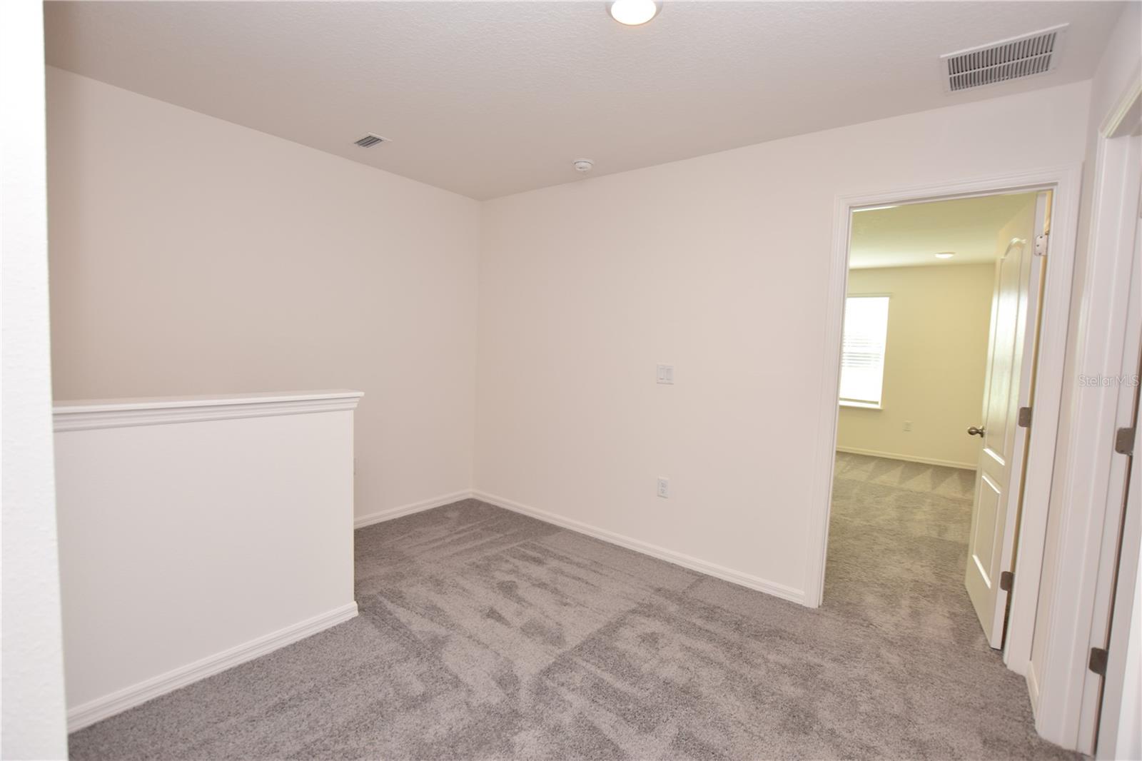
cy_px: 380
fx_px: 476
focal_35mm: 15
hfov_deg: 100.4
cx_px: 571
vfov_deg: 77.3
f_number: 4.5
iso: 200
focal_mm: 10
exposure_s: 1/80
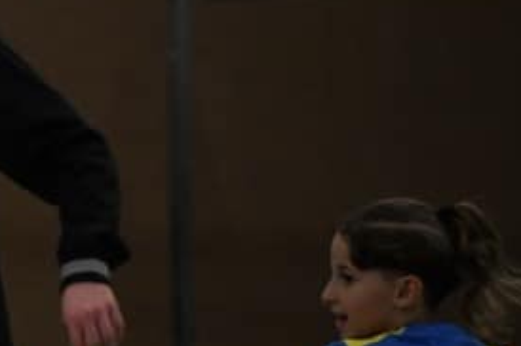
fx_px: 13515
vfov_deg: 1.5
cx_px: -382
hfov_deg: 2.2
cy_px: 453
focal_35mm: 935
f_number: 2.8
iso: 5000
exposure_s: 1/1250
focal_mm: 200
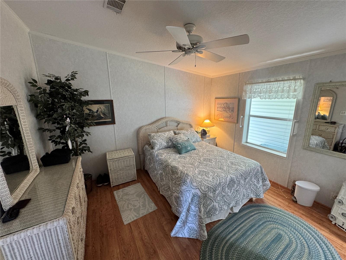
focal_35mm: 14
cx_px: 173
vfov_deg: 85.7
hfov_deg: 102.1
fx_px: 140
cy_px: 130
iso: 250
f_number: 2.2
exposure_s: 1/120
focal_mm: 2.22
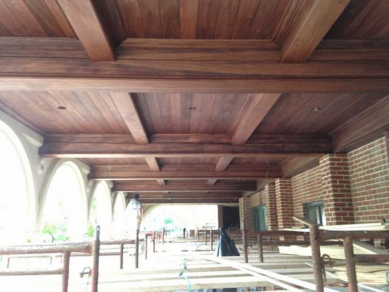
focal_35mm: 33
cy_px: 146
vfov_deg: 43.0
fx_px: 371
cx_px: 194
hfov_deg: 55.3
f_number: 2.4
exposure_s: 1/20
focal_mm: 4.13
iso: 125
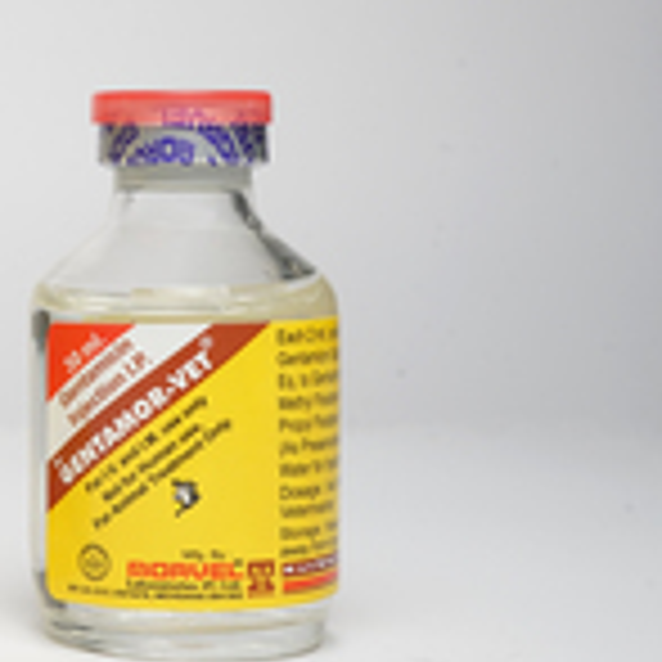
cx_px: -225
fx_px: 2185
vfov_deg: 17.1
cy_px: 171
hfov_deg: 16.2
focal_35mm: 101
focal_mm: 35
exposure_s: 1/160
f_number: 18
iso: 320
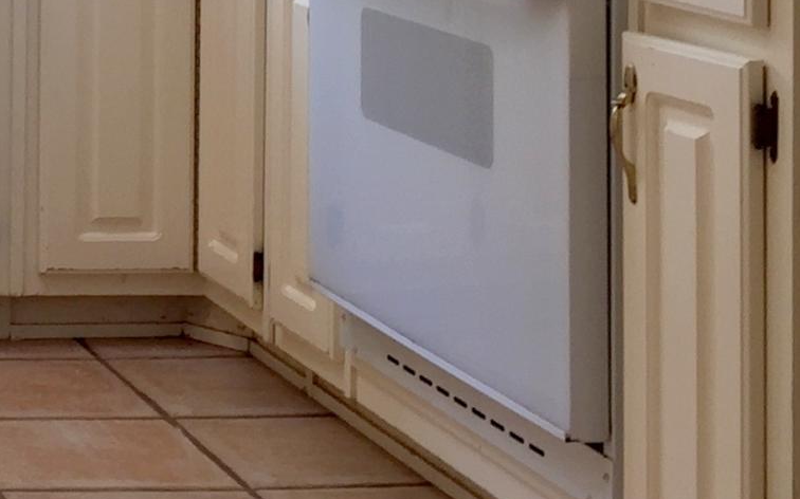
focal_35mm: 122
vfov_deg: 10.3
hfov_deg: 15.9
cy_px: -310
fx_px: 2659
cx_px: -361
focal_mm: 4.15
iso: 32
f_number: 2.2
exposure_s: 1/30
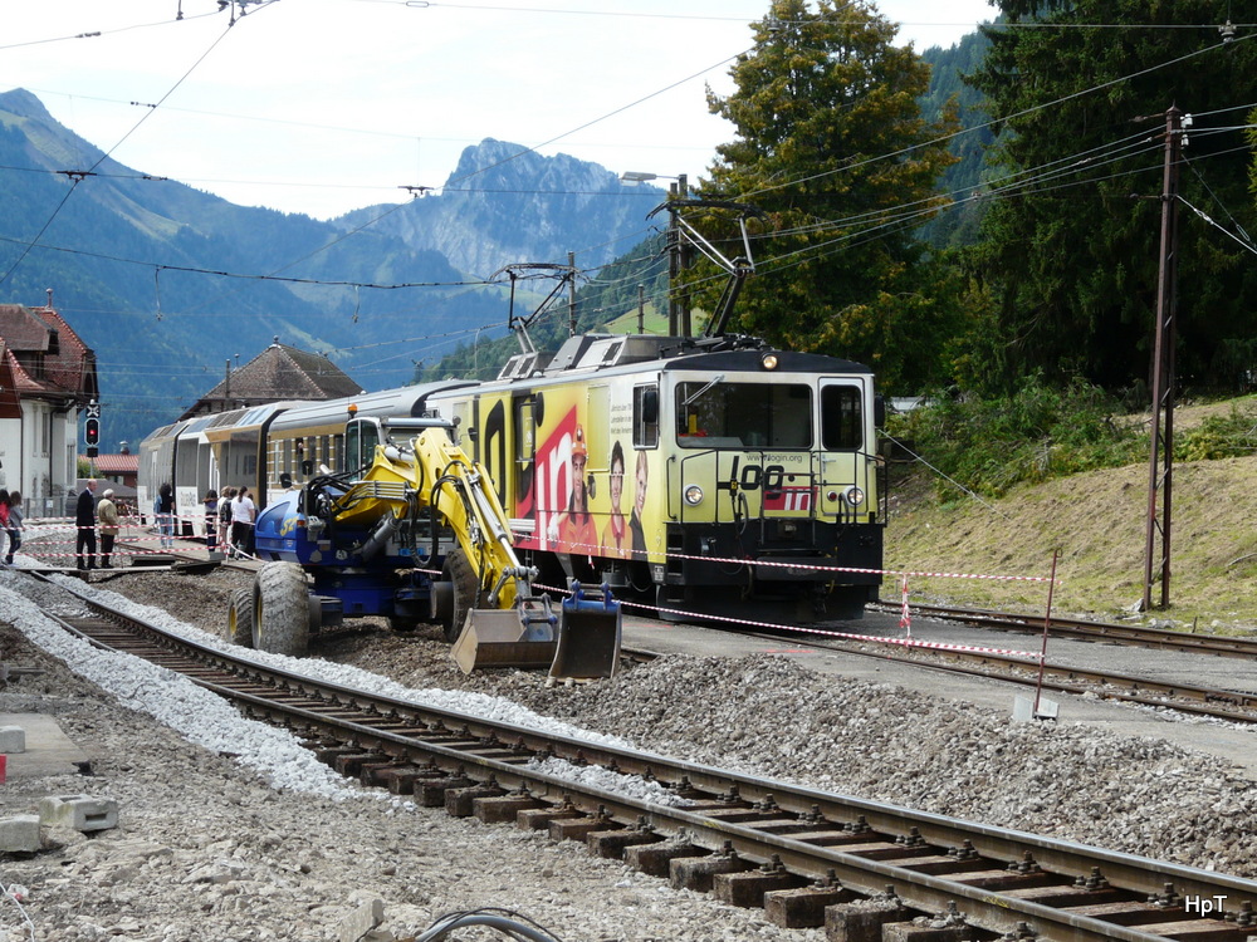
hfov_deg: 25.3
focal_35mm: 77
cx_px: 628
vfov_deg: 19.1
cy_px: 471
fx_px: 2796
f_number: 5.6
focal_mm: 12.6
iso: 100
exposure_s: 1/200
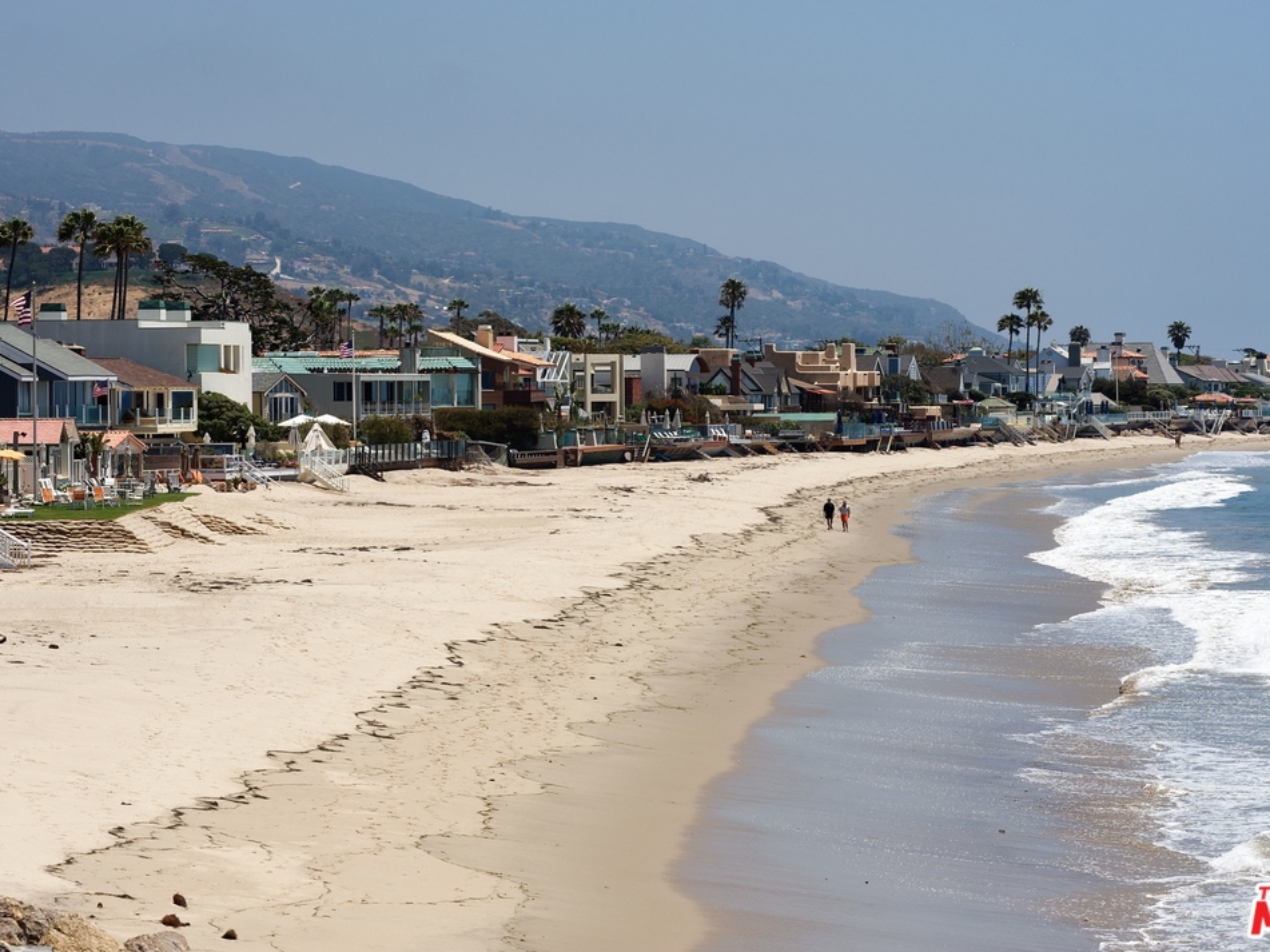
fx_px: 4219
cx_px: 633
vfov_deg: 12.9
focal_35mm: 115
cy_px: 479
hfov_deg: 17.1
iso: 200
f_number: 6.3
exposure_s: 1/1250
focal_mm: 105
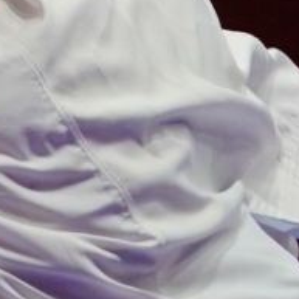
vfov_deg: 0.6
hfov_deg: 0.6
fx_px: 29581
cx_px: -483
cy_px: -618
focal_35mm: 3027
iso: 1600
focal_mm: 255
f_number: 4
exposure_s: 1/1000
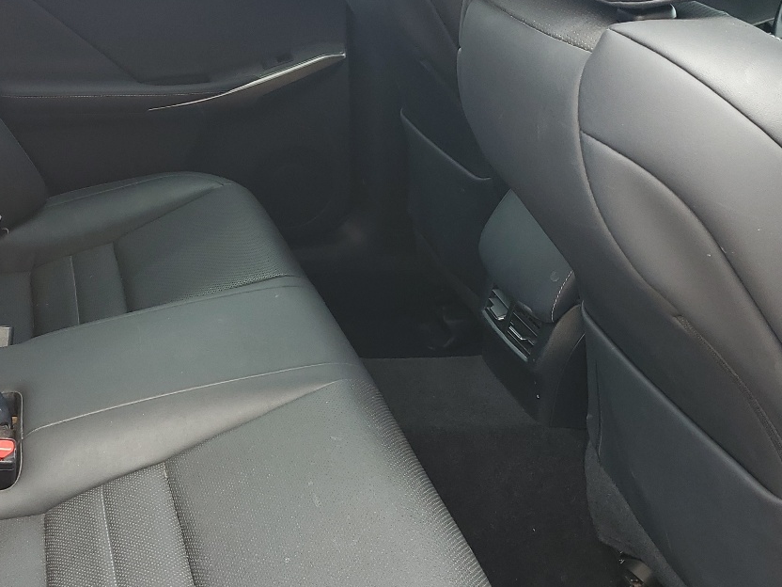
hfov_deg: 37.6
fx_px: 1130
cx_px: 241
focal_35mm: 50
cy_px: 269
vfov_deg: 29.1
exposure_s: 1/111
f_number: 1.5
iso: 50
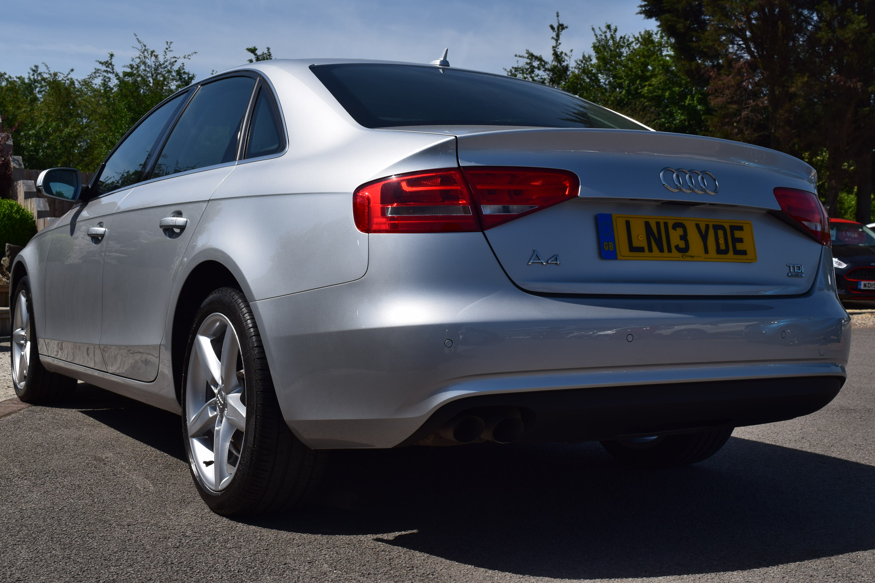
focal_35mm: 46
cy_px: 285
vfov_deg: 29.2
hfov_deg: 42.7
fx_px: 1118
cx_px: 432
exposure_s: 1/500
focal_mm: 30
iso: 220
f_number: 11
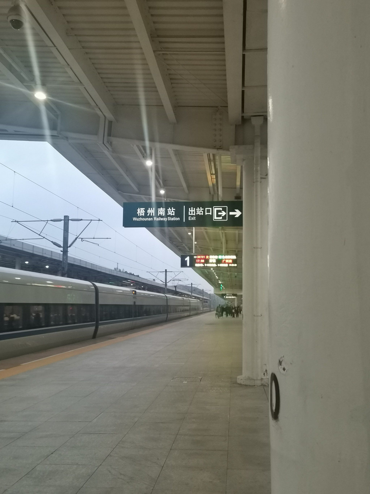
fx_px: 513
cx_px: 185
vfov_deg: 51.4
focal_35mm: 36
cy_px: 247
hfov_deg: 39.7
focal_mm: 4.75
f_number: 1.8
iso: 320
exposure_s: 1/100
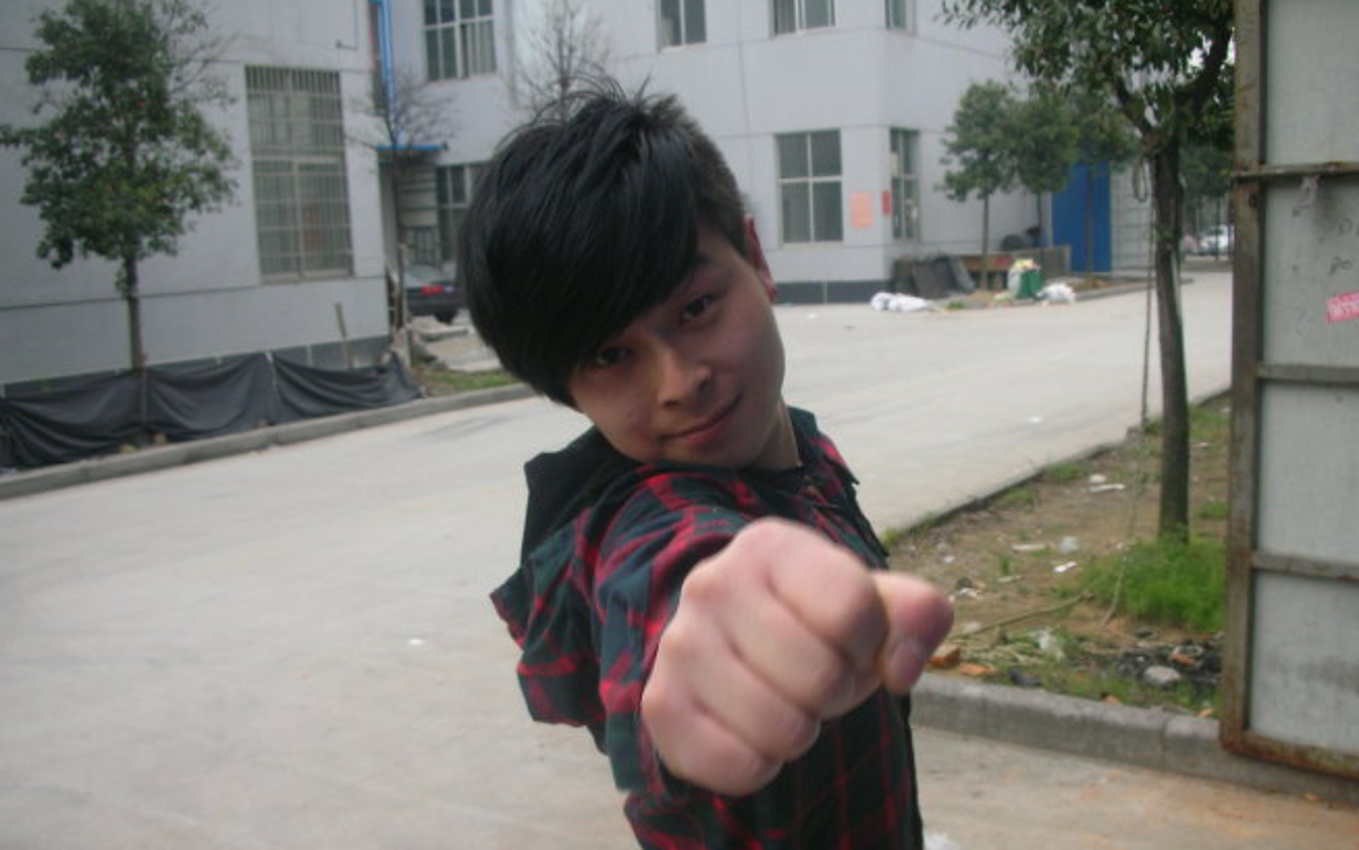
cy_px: 516
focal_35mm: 38
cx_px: 675
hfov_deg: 51.5
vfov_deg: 33.5
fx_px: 1408
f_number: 8.5
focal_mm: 5.8
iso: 50
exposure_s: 1/29.7
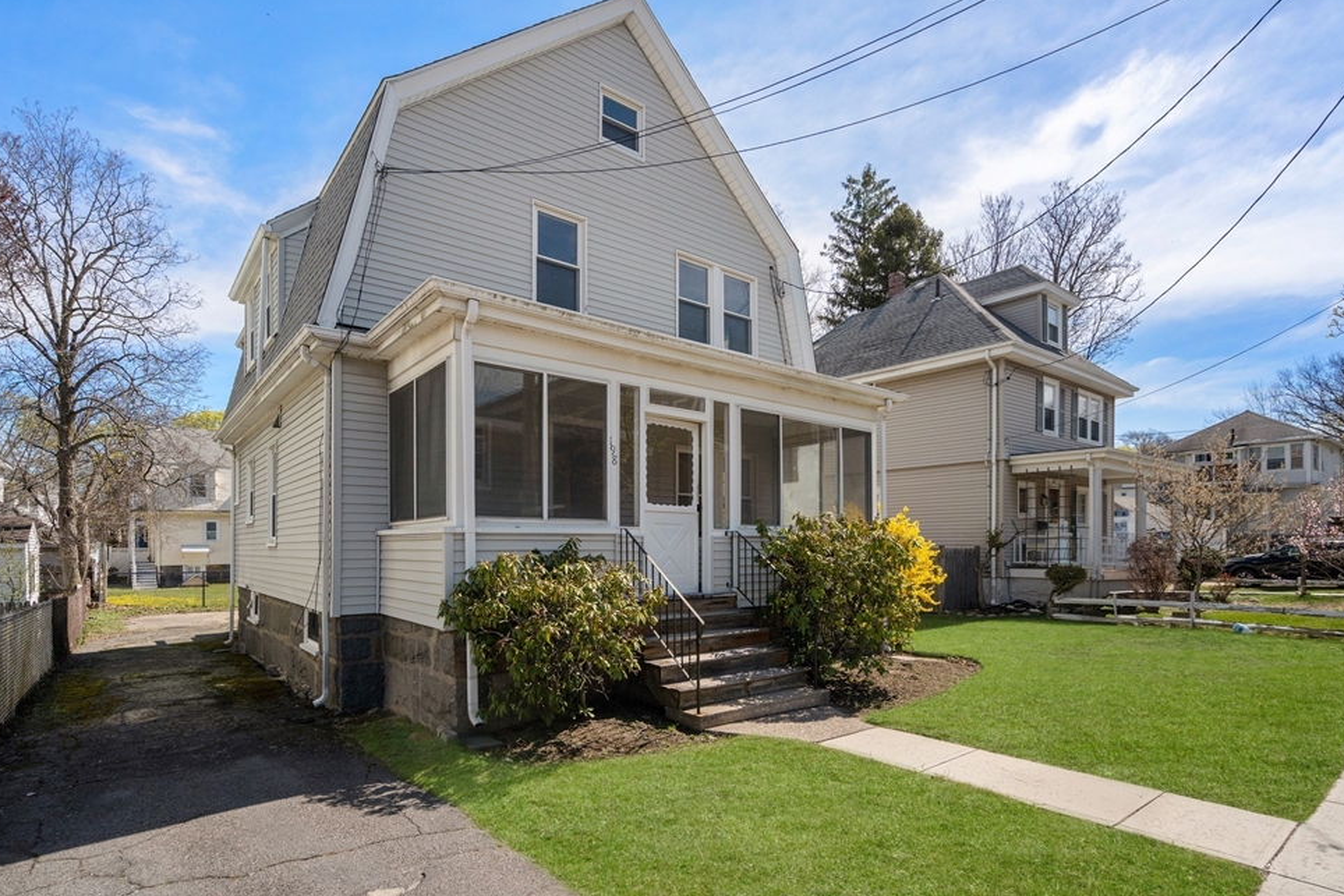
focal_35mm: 17
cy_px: 424
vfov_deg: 70.4
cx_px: 692
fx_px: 635
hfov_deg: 93.2
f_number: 7.1
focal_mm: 16
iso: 320
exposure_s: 1/1600
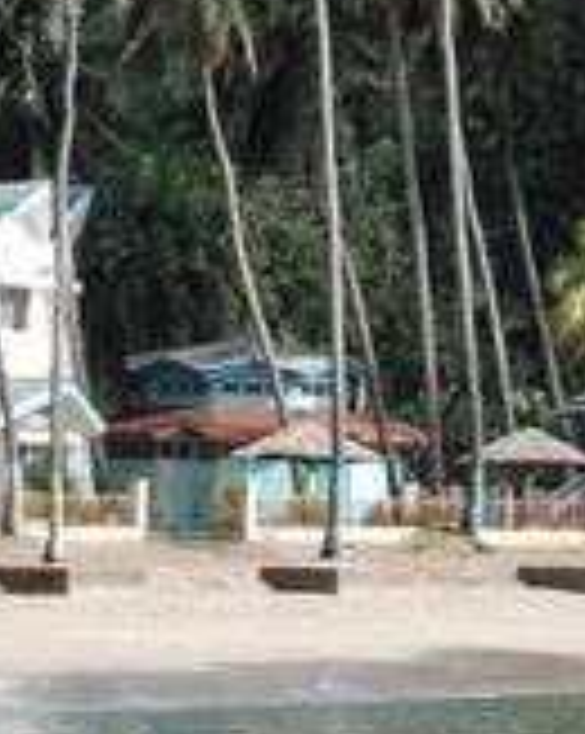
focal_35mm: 365
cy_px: 378
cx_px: 322
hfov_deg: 4.2
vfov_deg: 5.3
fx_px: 7914
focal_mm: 62
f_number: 6.7
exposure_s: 1/750
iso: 400
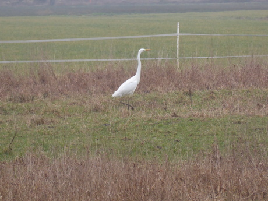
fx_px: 6883
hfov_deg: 2.2
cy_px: 100
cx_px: 134
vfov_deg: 1.7
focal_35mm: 889
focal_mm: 129
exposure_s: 1/125
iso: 250
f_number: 6.4
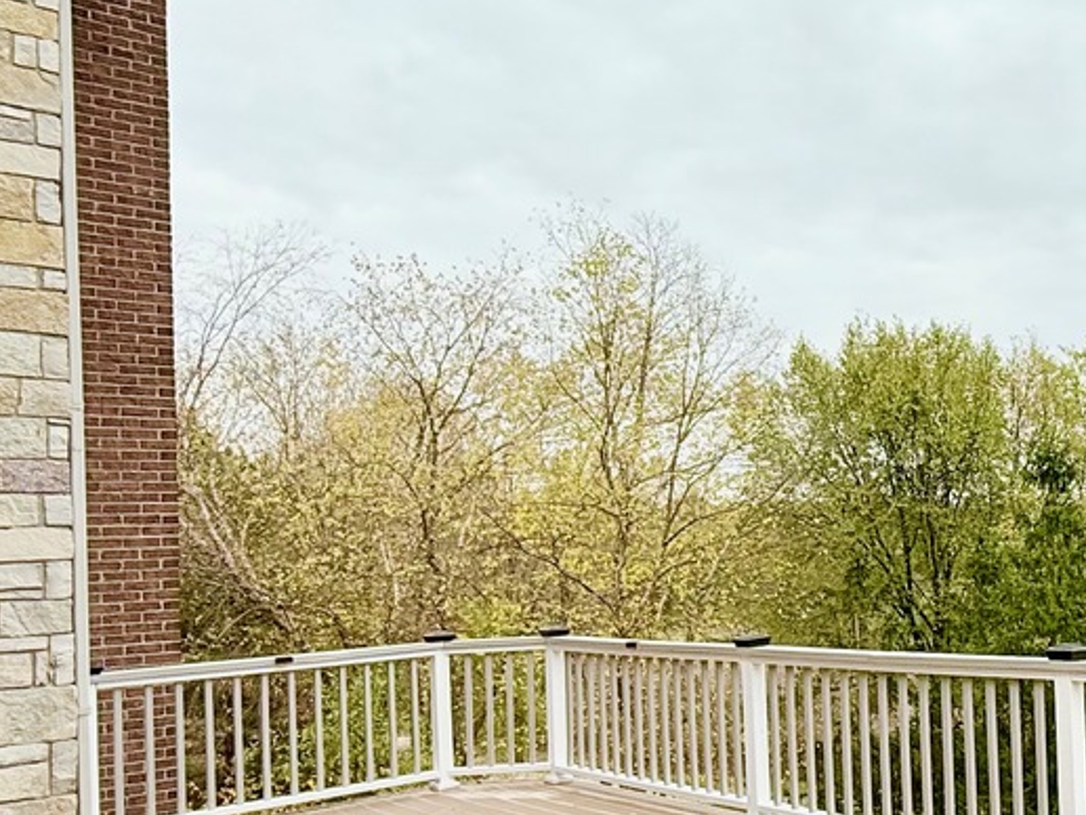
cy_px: 504
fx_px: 1224
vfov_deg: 36.6
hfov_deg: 42.8
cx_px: 1023
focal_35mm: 39
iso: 50
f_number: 2.2
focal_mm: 2.22
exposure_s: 1/1087
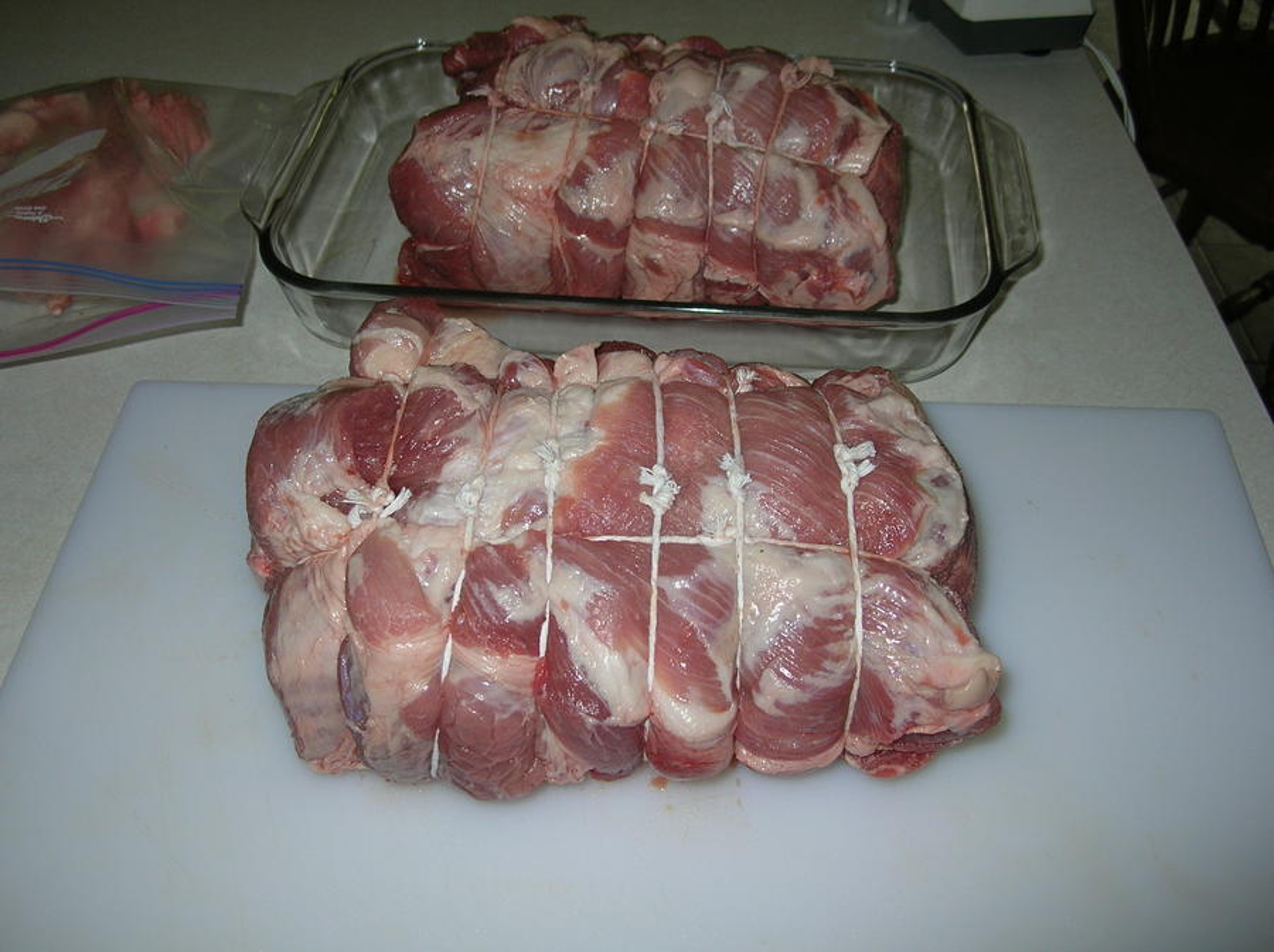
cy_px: 476
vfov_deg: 39.6
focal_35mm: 36
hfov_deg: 51.4
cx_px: 637
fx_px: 1324
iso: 50
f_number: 2.7
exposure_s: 1/60.1
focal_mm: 6
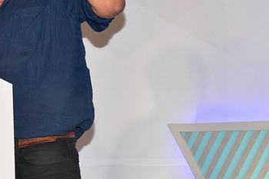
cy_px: 65
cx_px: -20
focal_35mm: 205
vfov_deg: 6.7
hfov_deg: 9.9
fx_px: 1532
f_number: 8
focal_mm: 95
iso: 2200
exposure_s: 1/100
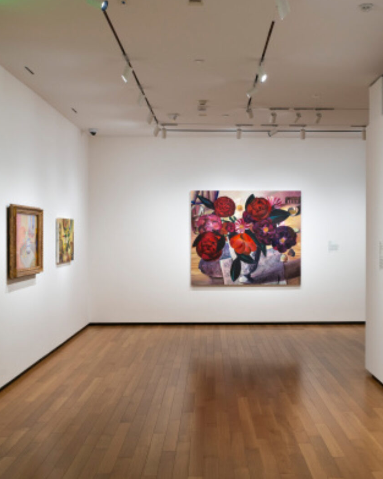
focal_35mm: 46
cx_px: 241
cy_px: 238
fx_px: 652
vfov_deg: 40.3
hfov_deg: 32.6
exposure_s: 1/6
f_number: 8
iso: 400
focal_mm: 32
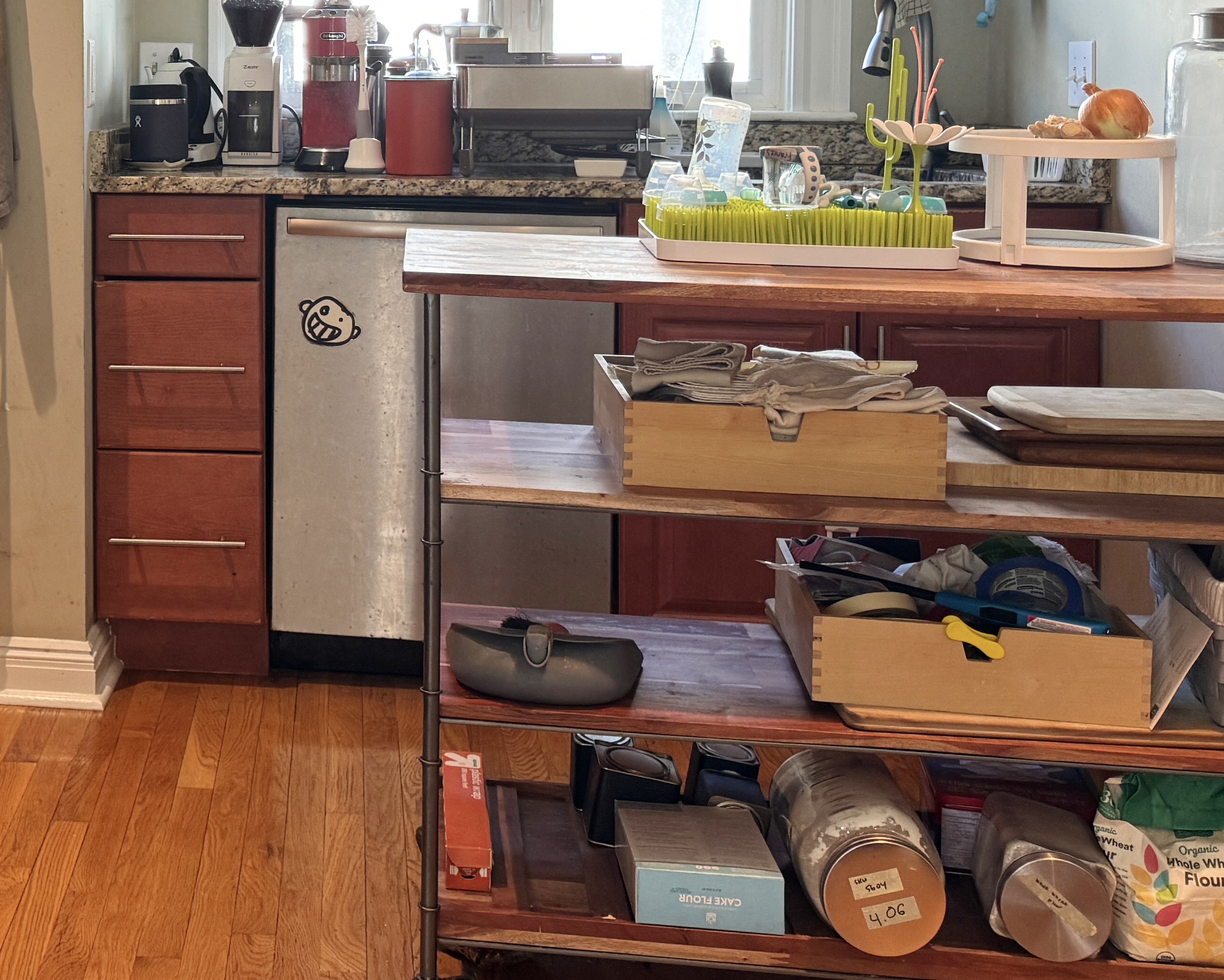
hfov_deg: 33.8
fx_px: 1884
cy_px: 104
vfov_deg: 28.1
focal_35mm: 52
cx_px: 93
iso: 160
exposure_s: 1/60
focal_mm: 6.86
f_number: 1.78
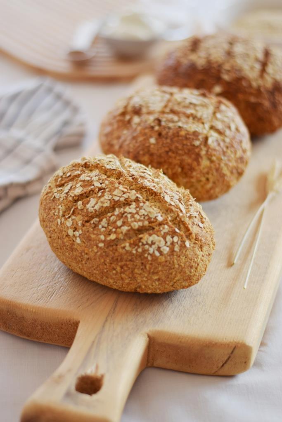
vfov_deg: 27.0
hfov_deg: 18.2
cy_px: 211
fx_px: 881
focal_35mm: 75
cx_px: 141
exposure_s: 1/800
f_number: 1.8
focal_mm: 50
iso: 160
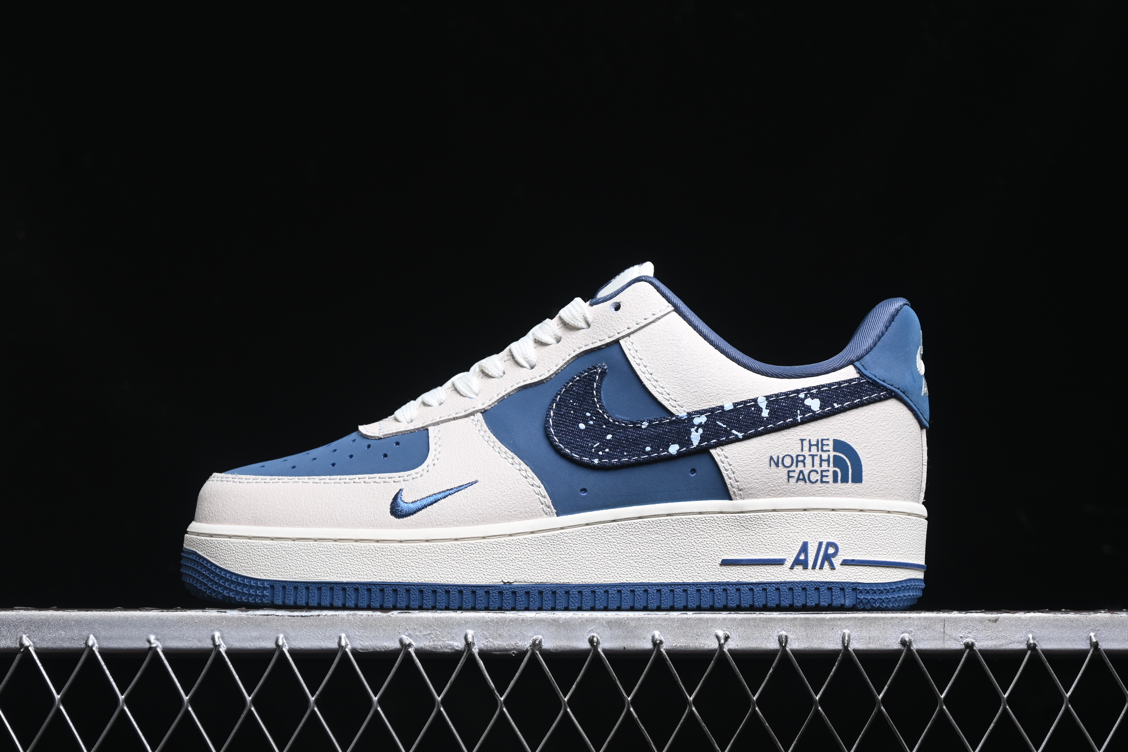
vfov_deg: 18.2
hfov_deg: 27.0
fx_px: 2350
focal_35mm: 75
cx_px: 564
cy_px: 376
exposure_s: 1/60
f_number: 6.3
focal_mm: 50
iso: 160
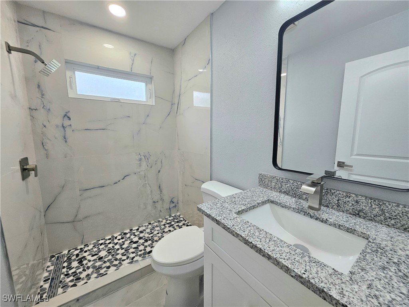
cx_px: 204
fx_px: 154
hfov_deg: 106.2
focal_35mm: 13
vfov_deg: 89.9
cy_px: 154
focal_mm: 1.74
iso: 80
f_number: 2.2
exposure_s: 1/60.2
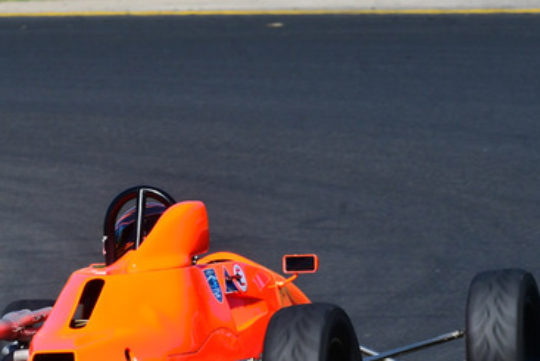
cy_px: 230
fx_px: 14720
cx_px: 37
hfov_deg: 2.1
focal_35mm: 981
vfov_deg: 1.4
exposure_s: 1/640
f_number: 13
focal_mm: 300
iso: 500
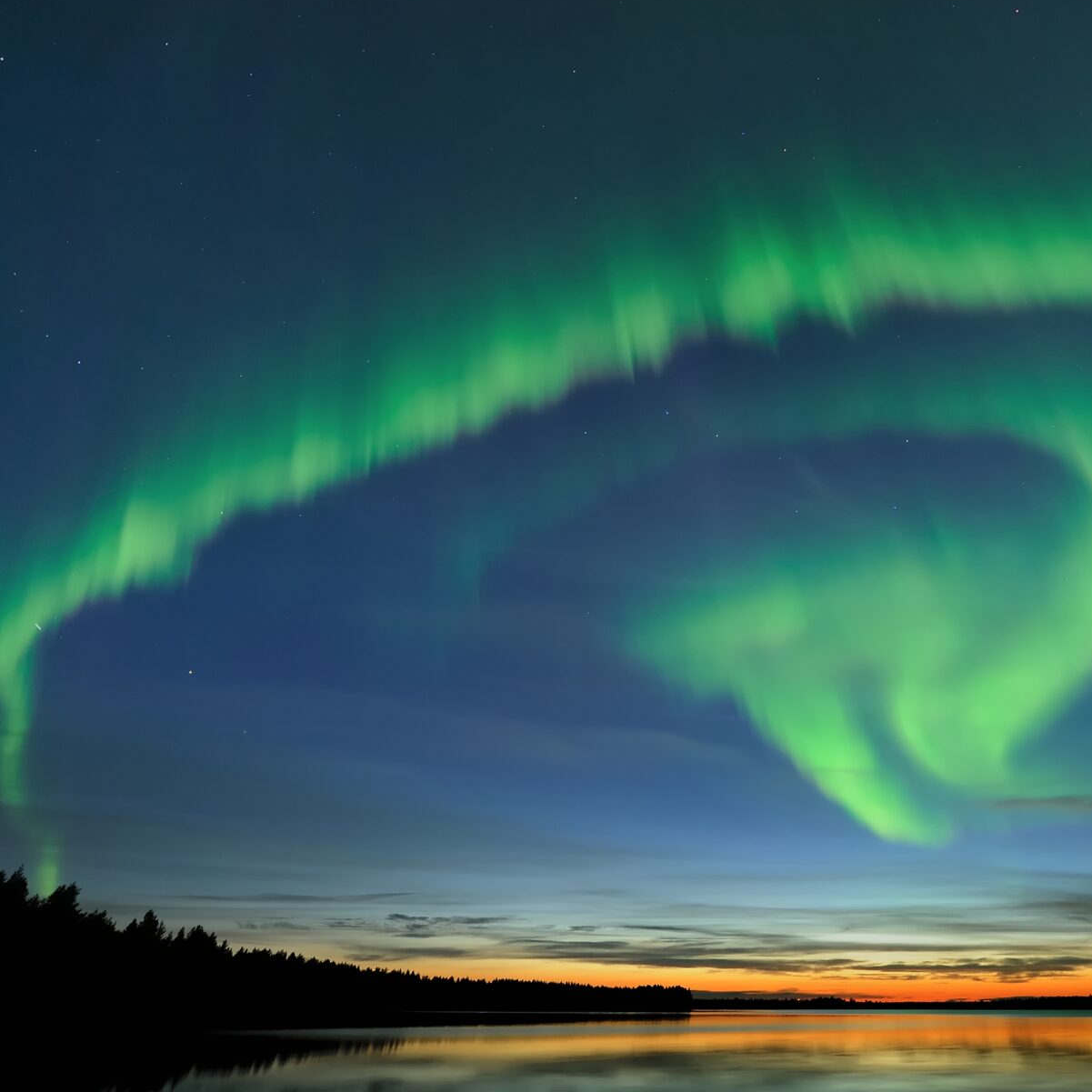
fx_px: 678
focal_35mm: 19
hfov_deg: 74.9
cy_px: 531
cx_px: 742
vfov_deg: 77.7
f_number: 2.8
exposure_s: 2
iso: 1600
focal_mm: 14
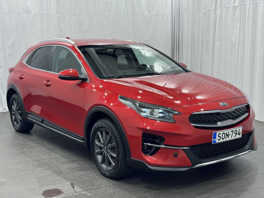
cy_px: 99
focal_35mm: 48
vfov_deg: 30.3
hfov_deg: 39.7
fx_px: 366
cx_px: 132
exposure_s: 1/100
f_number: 1.78
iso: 80
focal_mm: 6.76
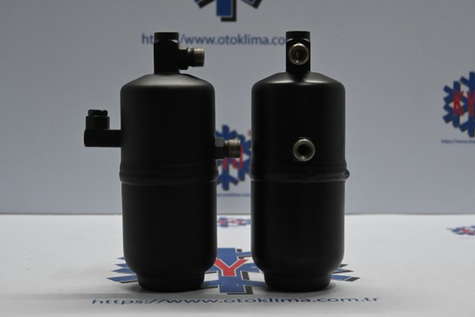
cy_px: 158
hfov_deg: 28.1
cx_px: 238
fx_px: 950
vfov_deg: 18.9
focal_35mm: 72
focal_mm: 48
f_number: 6
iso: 1600
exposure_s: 1/125
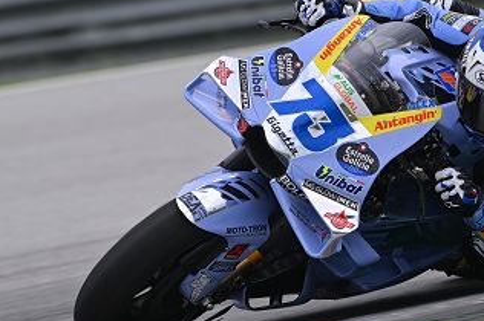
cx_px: 389
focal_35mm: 648
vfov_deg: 2.1
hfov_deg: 3.2
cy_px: 183
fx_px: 8703
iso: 200
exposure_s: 1/1000
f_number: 5.6
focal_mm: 400
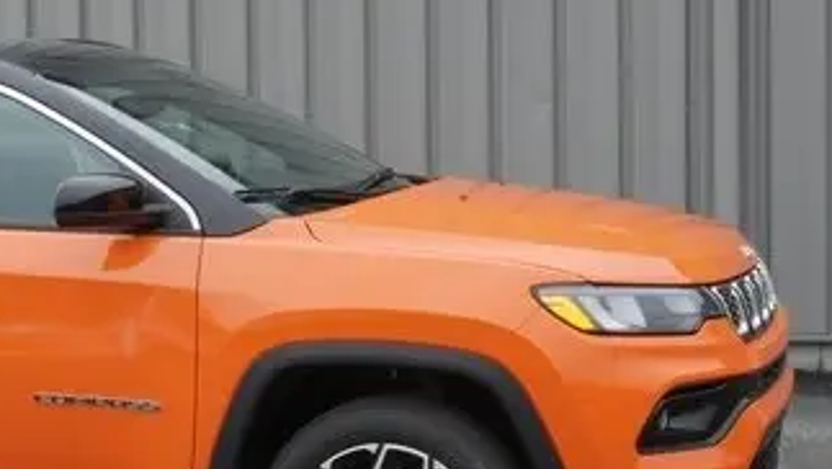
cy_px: 308
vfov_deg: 12.7
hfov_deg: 21.9
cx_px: 88
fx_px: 2097
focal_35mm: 95
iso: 640
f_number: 20
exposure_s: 1/60
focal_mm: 22
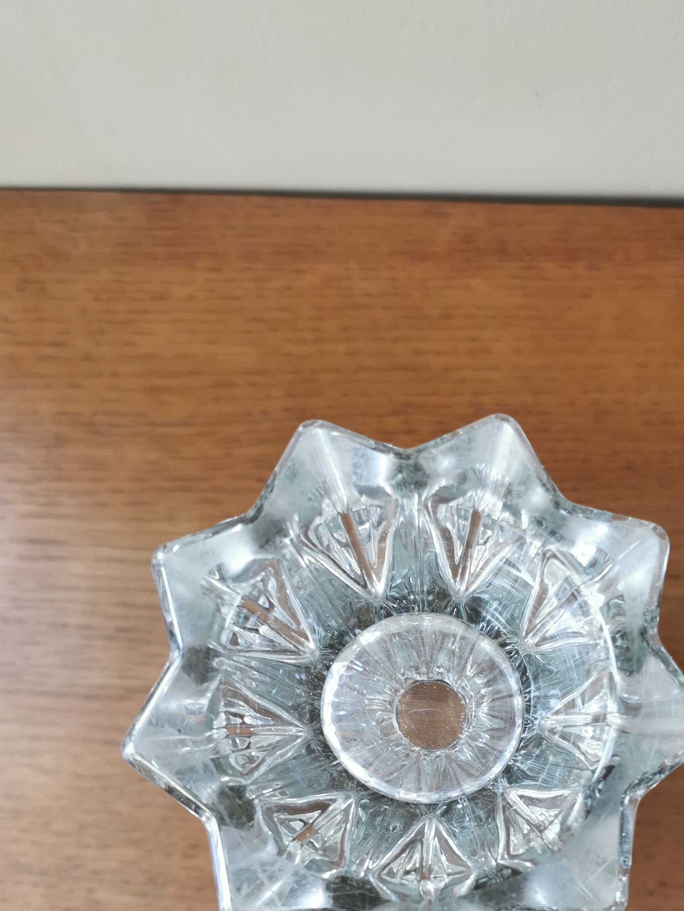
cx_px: 453
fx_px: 1080
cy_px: 639
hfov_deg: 34.8
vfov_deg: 44.8
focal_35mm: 41
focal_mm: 5.56
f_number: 1.6
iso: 160
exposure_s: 1/50
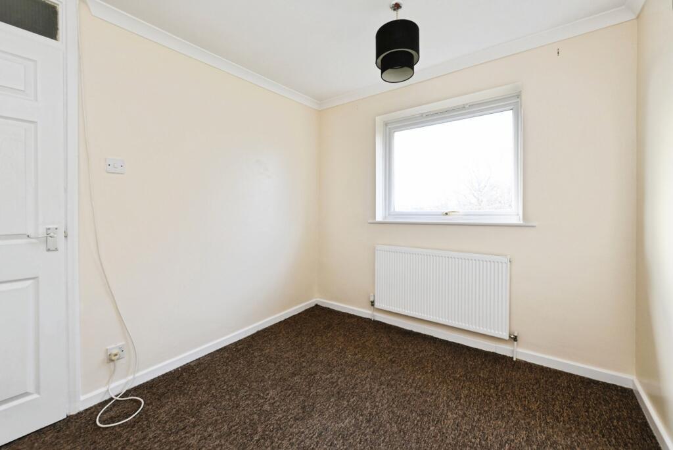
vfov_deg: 81.3
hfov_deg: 104.2
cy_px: 225
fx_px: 262
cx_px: 336
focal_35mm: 14
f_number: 8
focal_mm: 14
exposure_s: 1/80
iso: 800
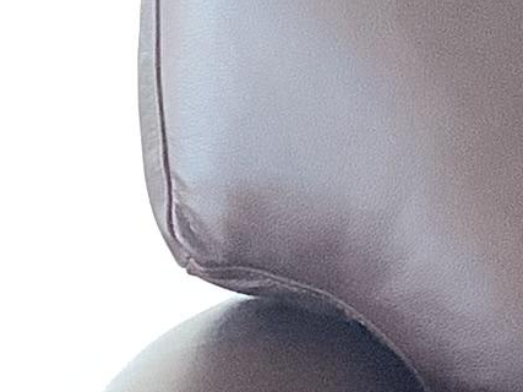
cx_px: 1356
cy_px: 557
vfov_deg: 6.2
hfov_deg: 7.6
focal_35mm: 237
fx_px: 3580
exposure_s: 1/50
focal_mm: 3.3
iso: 200
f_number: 2.4
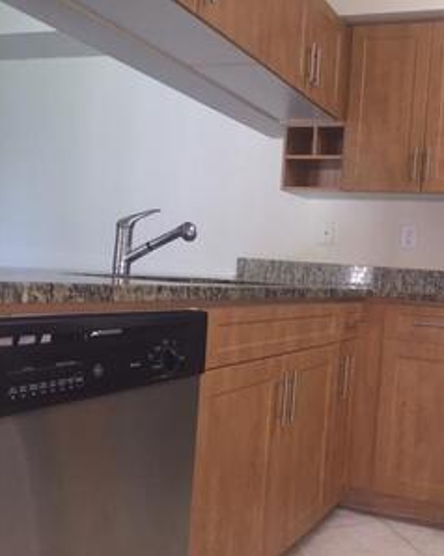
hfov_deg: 37.4
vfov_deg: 48.0
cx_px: 369
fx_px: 625
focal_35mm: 38
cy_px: 278
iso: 160
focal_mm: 4.15
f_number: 2.2
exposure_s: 1/30
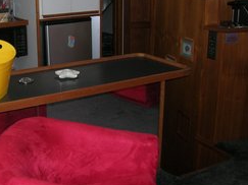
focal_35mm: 56
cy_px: 75
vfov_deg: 26.0
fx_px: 401
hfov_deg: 33.7
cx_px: 62
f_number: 2.9
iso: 51
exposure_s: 1/60.1
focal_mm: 5.7
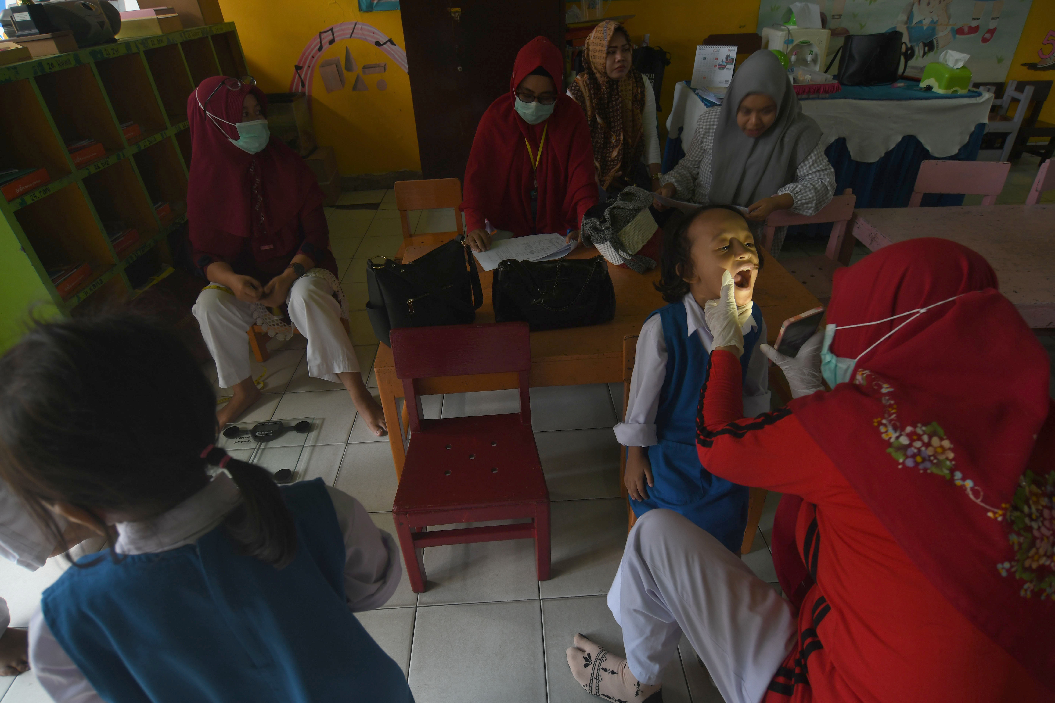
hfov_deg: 90.0
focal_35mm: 18
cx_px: 528
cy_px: 352
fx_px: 527
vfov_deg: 67.4
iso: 320
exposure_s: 1/30
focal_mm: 12
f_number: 4
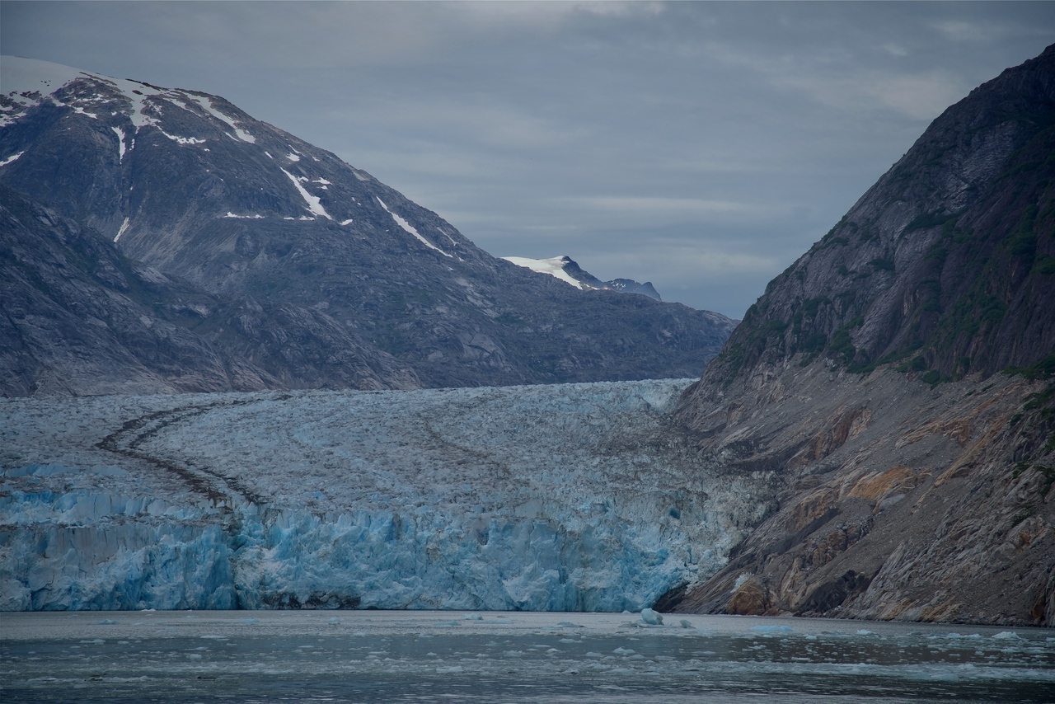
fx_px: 3517
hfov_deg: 17.1
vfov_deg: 11.4
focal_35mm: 120
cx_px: 528
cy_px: 352
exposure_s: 1/250
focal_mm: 120
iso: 100
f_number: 7.1
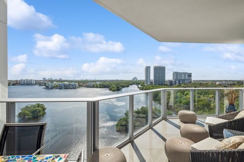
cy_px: 81
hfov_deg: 96.8
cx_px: 122
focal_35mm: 16
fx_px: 108
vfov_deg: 73.7
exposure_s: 1/500
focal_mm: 16
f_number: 10
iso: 200
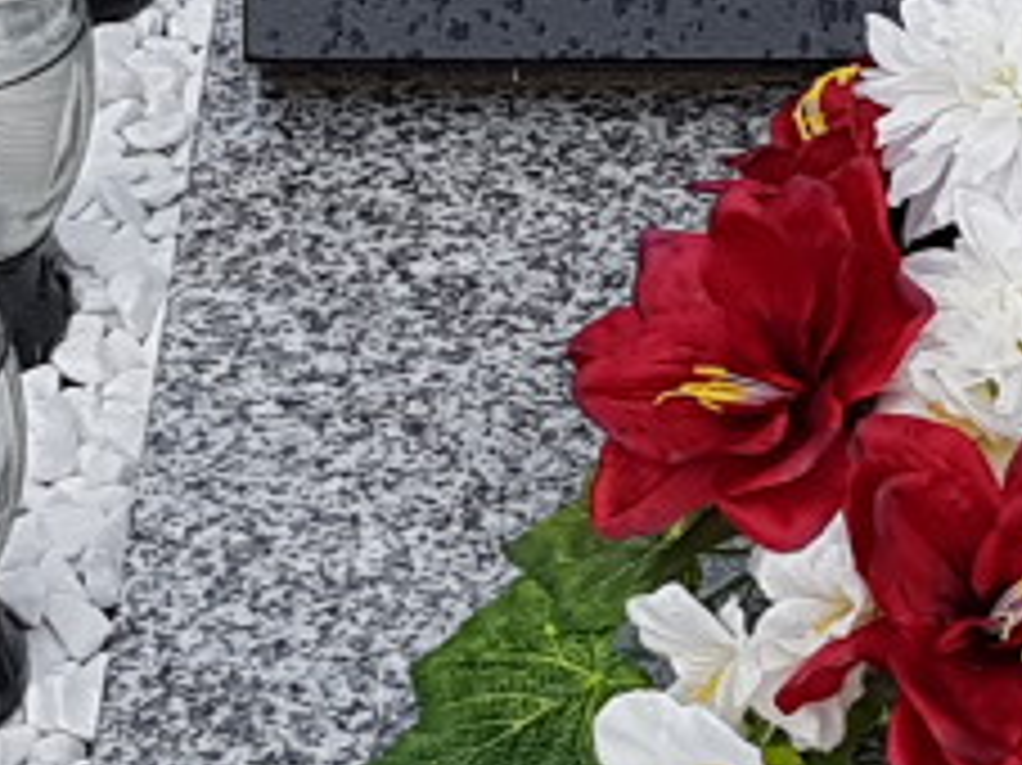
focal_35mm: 110
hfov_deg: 17.7
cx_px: 873
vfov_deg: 13.4
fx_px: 3246
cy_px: 284
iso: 50
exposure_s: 1/752
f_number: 1.7
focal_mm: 4.2
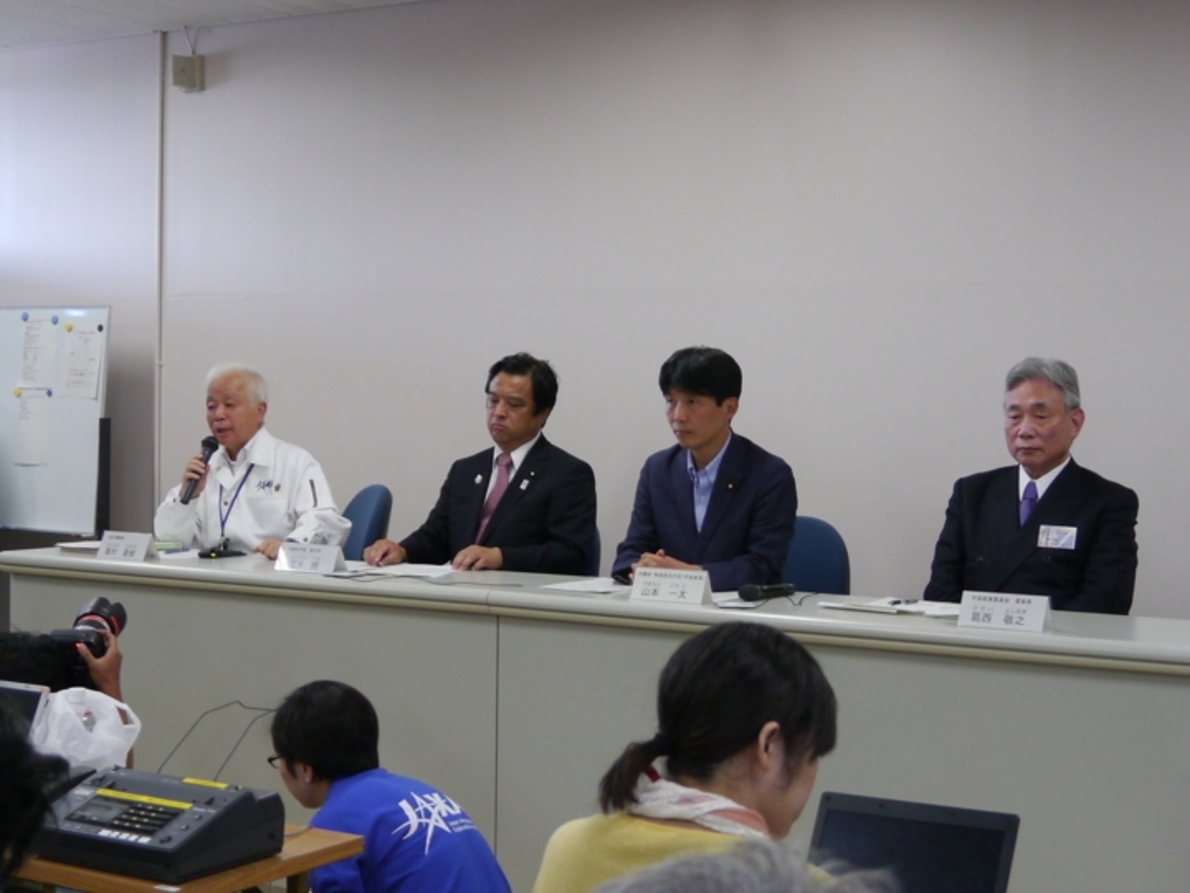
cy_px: 446
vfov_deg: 26.1
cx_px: 595
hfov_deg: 34.3
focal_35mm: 56
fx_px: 1925
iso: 250
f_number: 3.5
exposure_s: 1/60
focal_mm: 14
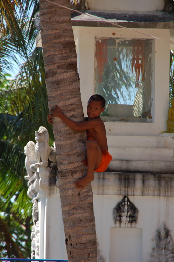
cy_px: 131
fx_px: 2722
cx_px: 87
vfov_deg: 5.5
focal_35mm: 375
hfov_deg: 3.7
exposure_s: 1/160
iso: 200
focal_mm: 250
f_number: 9
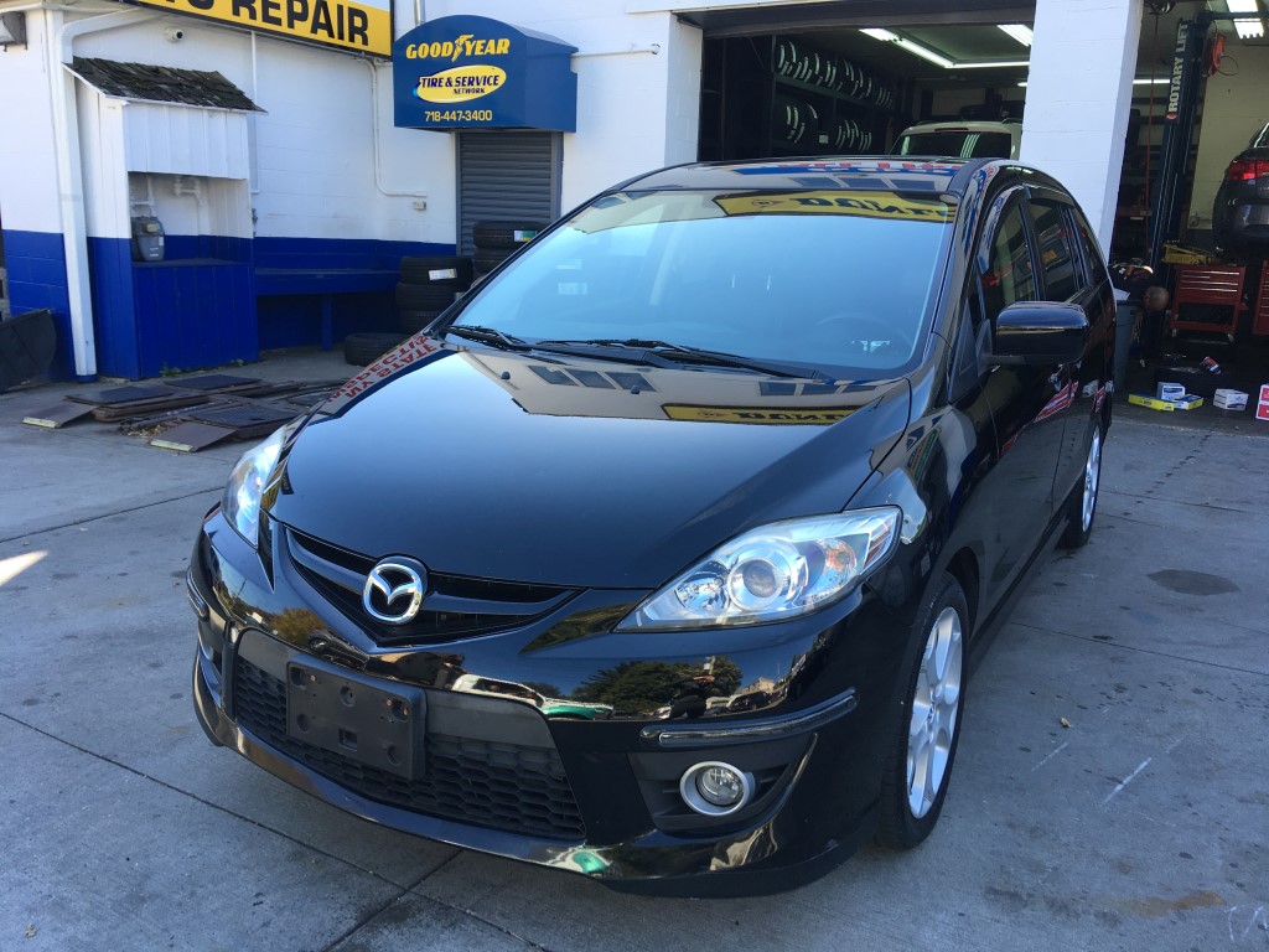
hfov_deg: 61.7
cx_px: 634
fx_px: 1063
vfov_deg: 48.2
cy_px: 476
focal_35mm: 29
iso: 25
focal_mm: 4.15
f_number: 2.2
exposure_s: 1/151
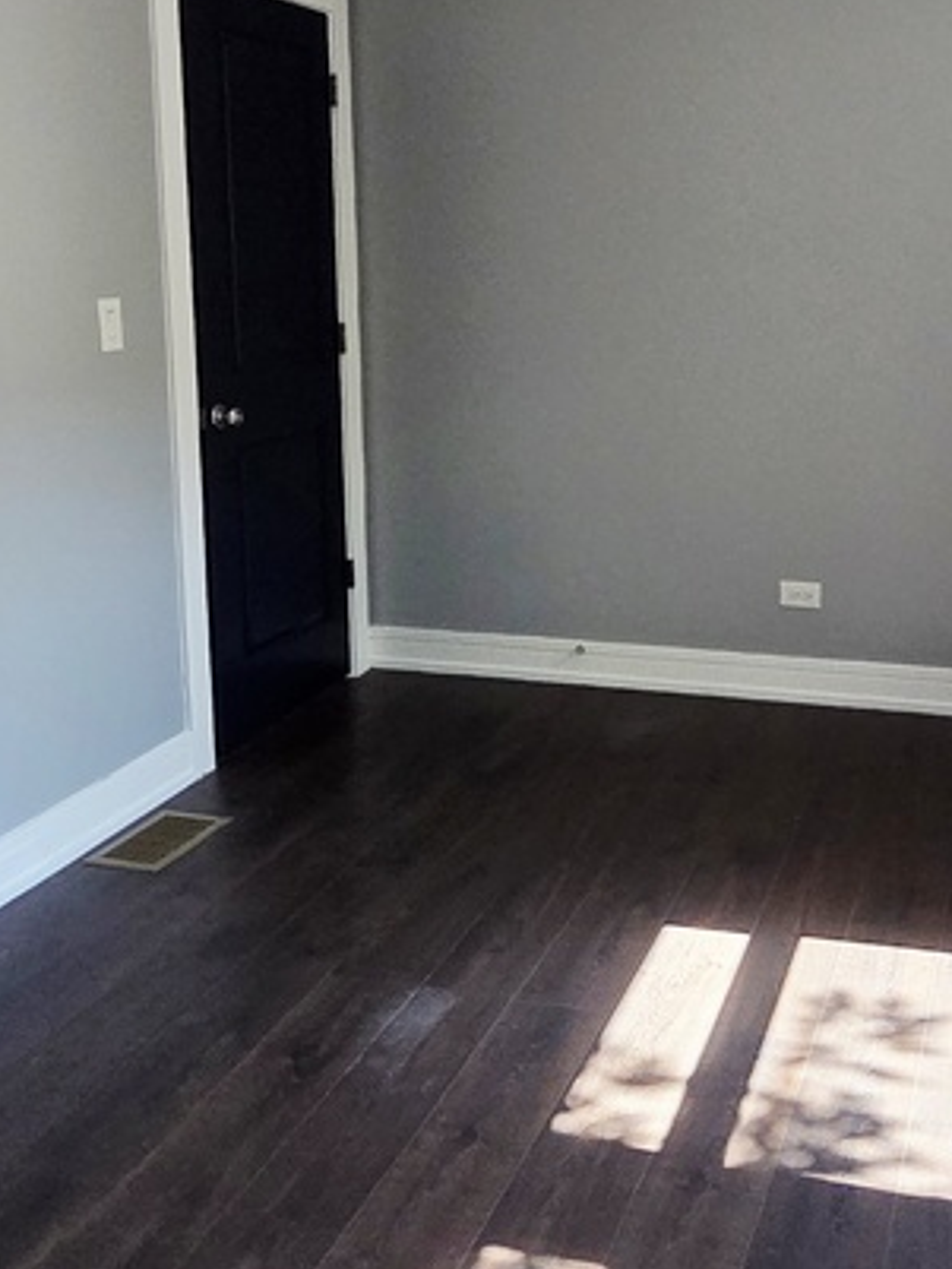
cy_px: 449
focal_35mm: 35
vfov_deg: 51.9
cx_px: 715
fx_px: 1283
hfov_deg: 39.6
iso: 400
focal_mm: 2.2
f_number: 2.2
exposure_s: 1/370
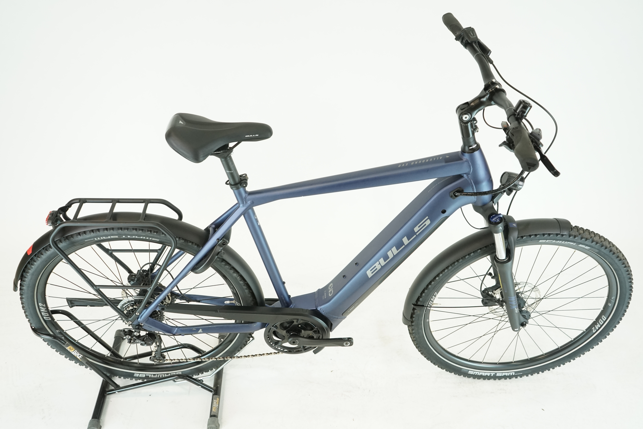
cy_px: 214
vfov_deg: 42.3
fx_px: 554
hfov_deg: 60.3
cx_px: 322
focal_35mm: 31
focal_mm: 31
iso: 1600
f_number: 5
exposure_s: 1/200
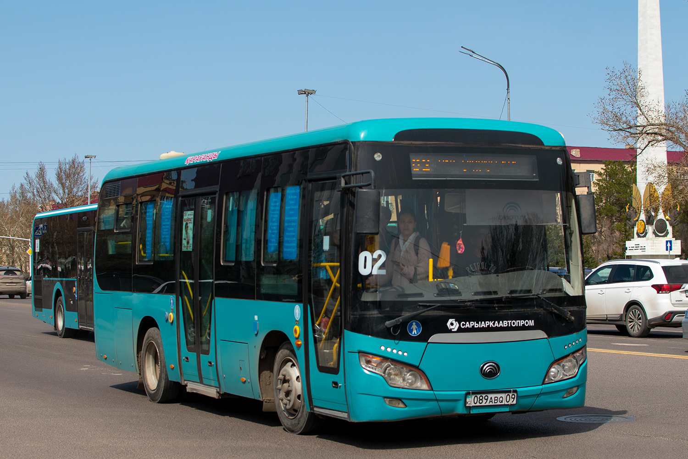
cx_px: 344
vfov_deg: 25.8
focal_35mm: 52
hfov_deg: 37.9
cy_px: 230
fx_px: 1003
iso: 100
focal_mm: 35
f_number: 4.5
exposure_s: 1/1250
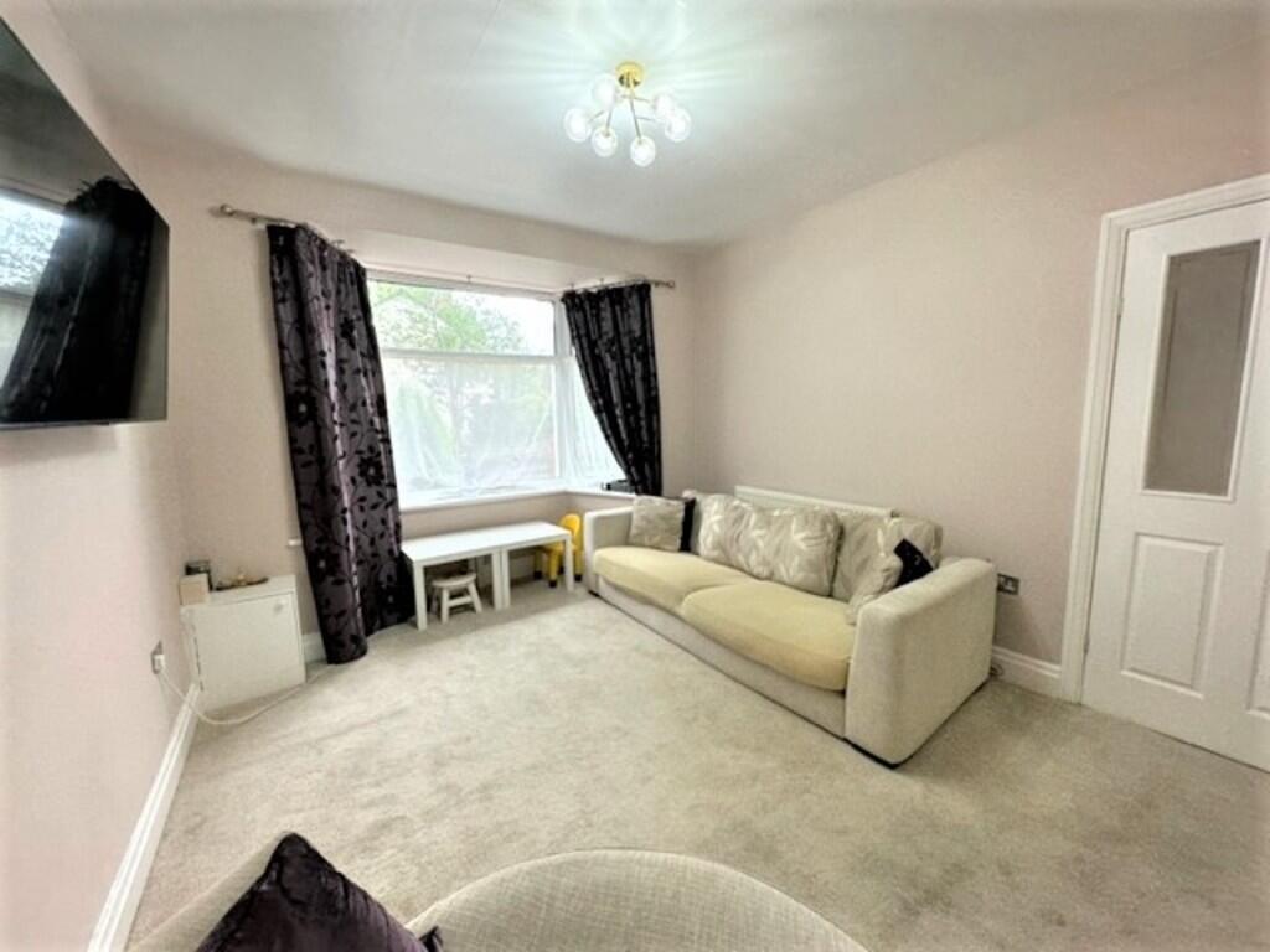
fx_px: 514
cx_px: 635
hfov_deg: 102.1
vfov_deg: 85.7
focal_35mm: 14
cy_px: 476
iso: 125
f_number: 2.2
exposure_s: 1/100
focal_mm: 2.22
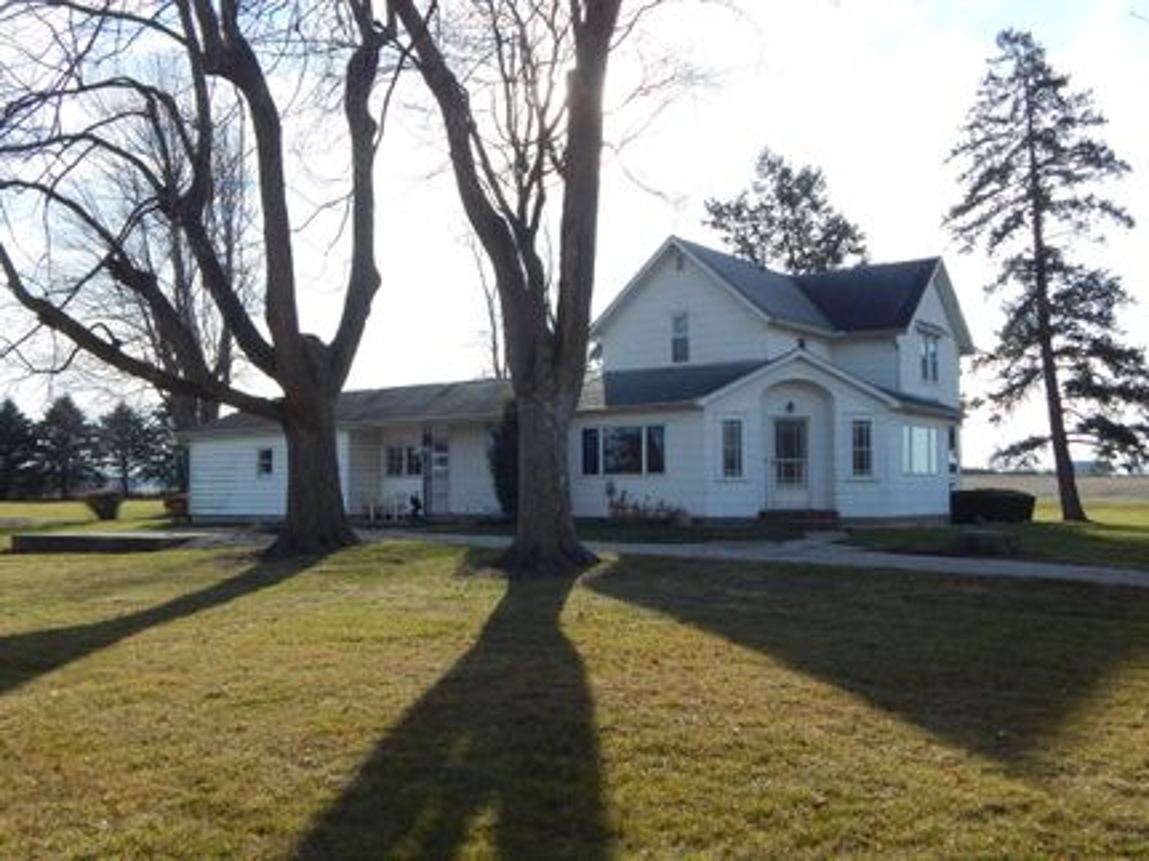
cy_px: 430
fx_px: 1128
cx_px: 574
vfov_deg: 41.8
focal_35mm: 34
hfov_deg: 54.0
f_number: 3.3
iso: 125
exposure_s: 1/1000
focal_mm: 6.1
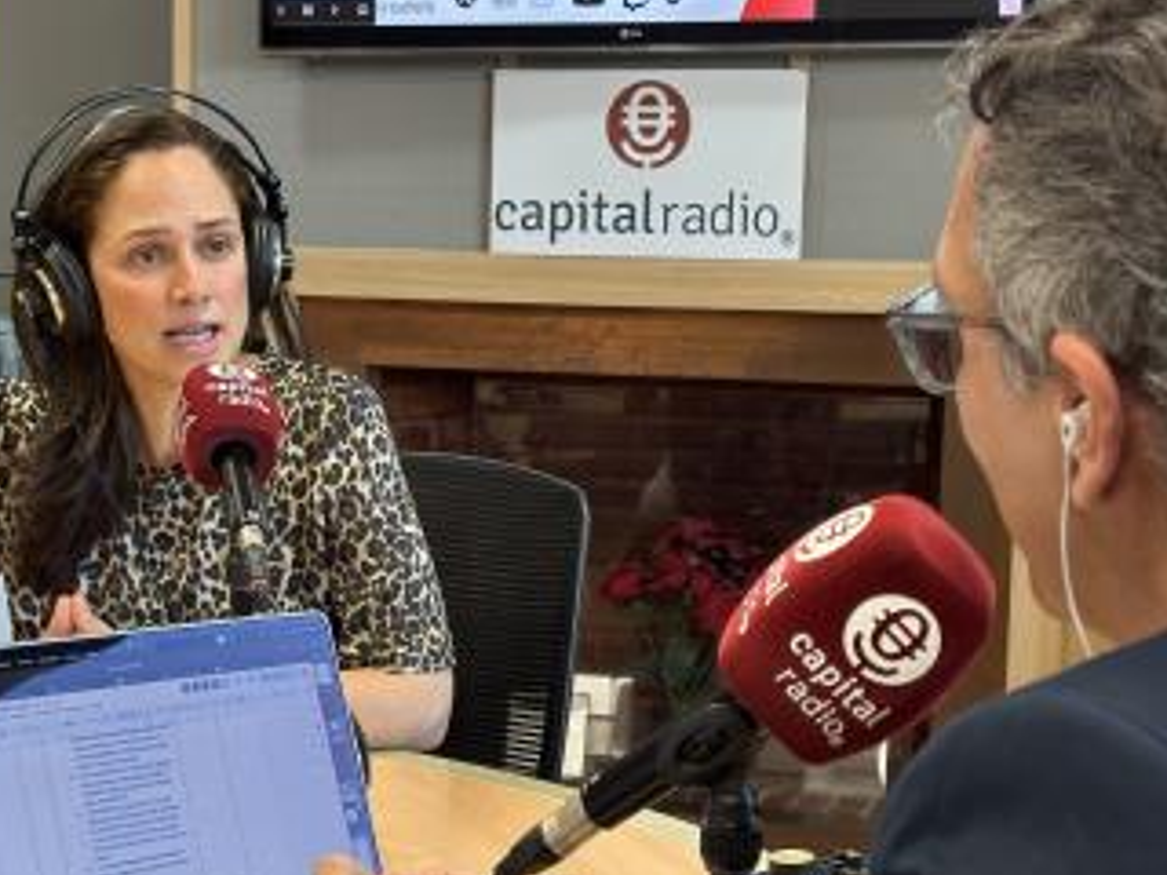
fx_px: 2528
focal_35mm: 75
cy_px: 534
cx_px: 456
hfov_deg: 25.9
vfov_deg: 19.6
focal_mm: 6.86
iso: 80
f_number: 1.78
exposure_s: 1/60
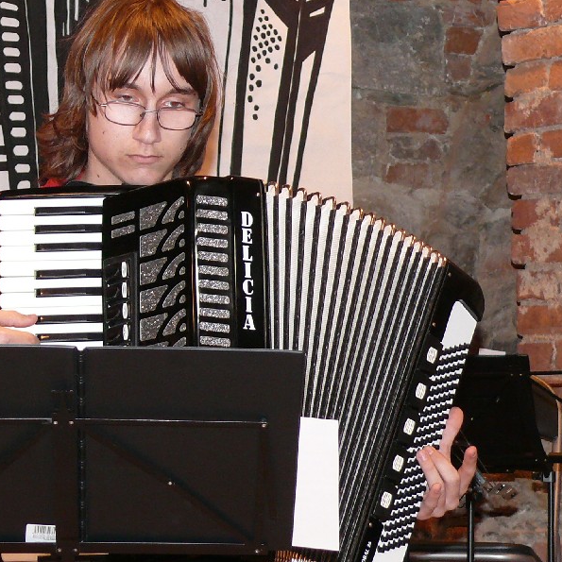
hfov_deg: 10.3
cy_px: 280
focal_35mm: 170
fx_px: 3123
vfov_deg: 10.3
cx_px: 187
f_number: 3.2
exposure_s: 1/30
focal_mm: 17
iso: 200
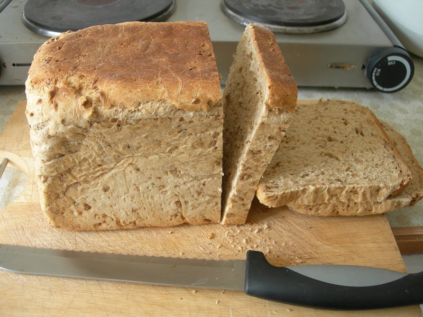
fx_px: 464
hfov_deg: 49.0
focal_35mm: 38
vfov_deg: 37.7
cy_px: 158
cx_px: 212
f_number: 2.8
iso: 50
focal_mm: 7.8
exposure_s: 1/42.1
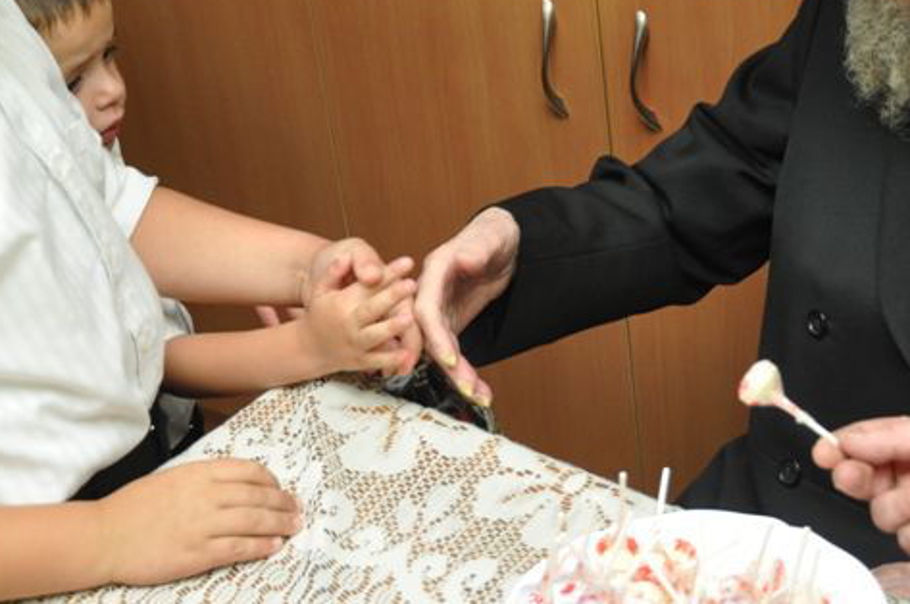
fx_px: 2297
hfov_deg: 22.4
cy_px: 167
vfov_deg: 14.9
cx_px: 543
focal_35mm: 91
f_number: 4
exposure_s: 1/60
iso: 640
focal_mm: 28
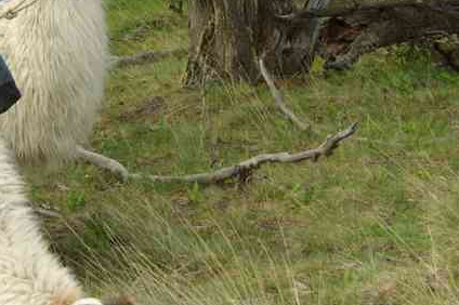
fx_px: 1751
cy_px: 41
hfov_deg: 14.8
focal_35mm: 137
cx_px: 38
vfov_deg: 9.9
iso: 100
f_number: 5.6
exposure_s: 1/90
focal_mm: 38.8
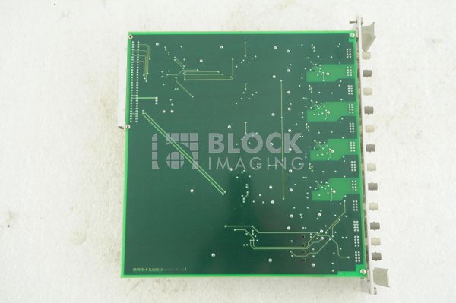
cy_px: 152
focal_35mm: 45
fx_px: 570
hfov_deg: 43.6
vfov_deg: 29.8
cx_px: 228
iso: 1600
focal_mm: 45
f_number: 8
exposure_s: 1/100
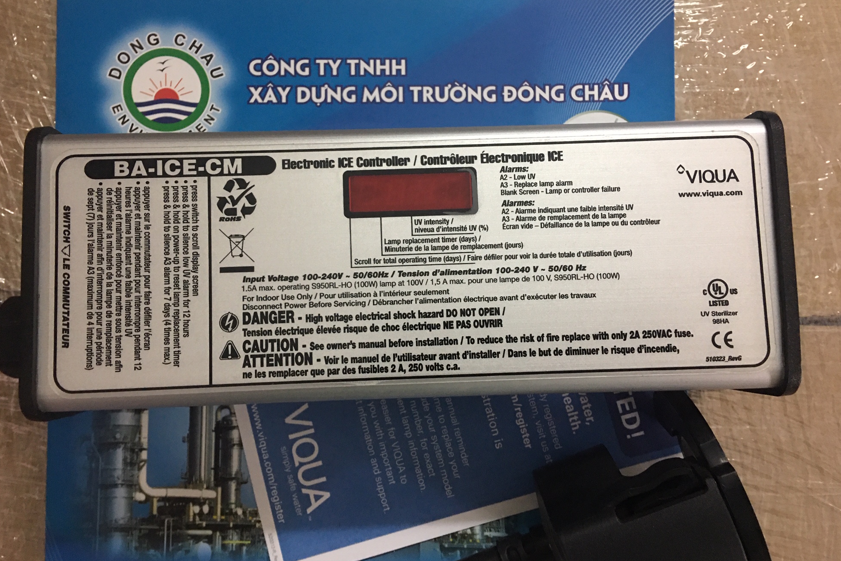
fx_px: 724
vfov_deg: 42.3
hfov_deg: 60.3
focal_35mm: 31
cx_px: 413
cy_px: 254
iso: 100
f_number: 2.2
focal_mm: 4.15
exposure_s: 1/10
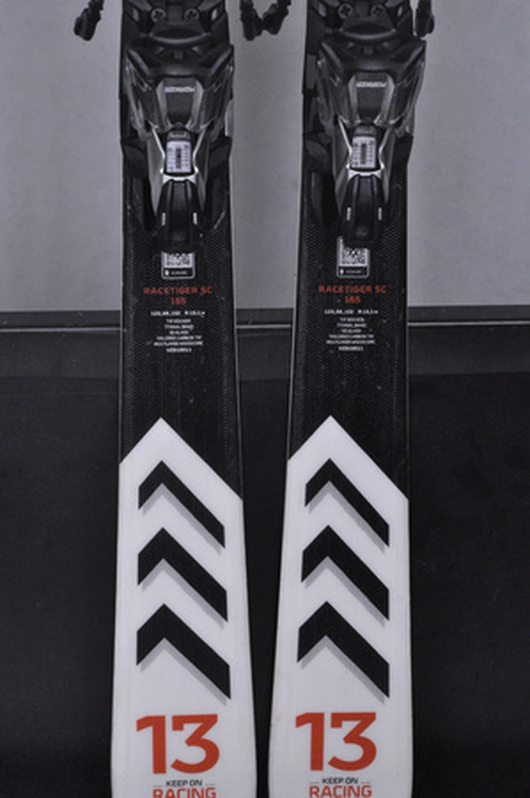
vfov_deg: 17.1
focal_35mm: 120
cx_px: 265
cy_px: 399
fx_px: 2656
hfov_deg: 11.4
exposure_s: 1/125
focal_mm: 80
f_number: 9.5
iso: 3200
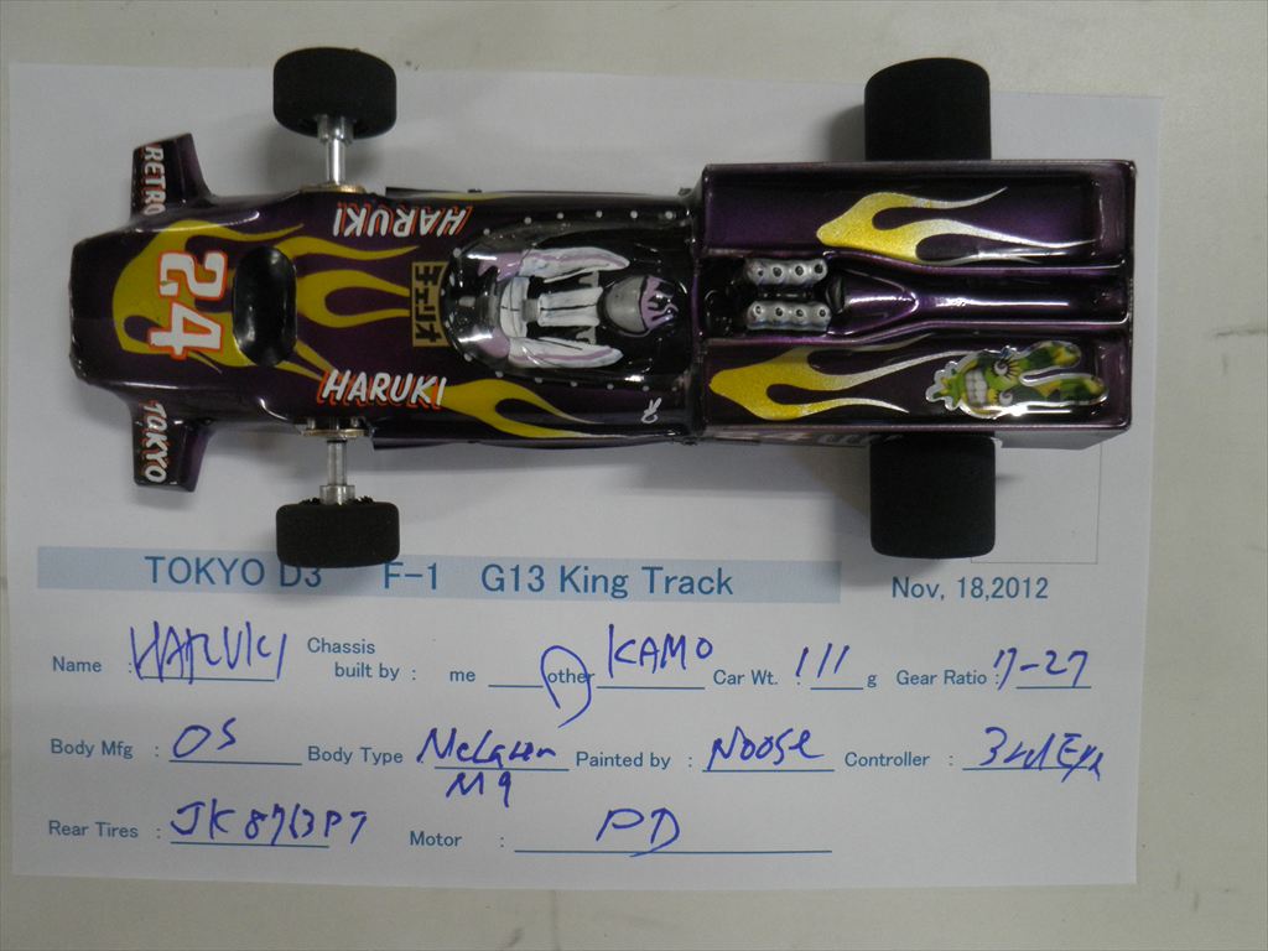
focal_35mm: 28
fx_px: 1026
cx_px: 634
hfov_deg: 63.4
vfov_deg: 49.7
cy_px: 476
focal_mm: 5
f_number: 3.2
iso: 200
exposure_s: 1/30
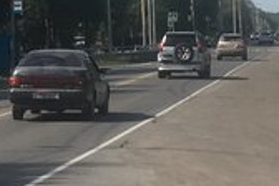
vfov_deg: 6.4
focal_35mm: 215
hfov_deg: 9.5
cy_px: -8
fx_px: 1666
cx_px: -12
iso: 25
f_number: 2.2
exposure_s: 1/1304
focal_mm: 4.15
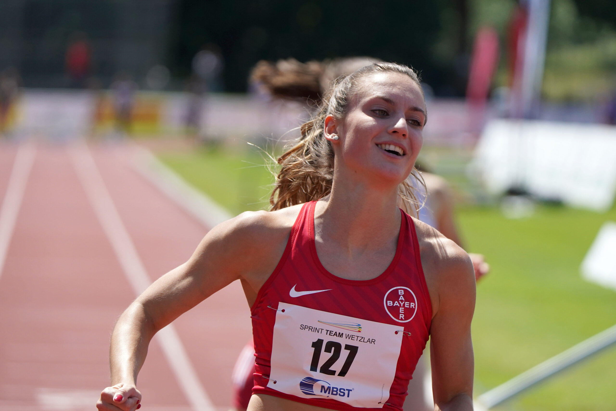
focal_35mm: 282
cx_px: 308
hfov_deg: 7.3
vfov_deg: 4.9
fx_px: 4825
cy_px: 206
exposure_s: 1/3200
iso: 1000
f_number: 6.3
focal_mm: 282
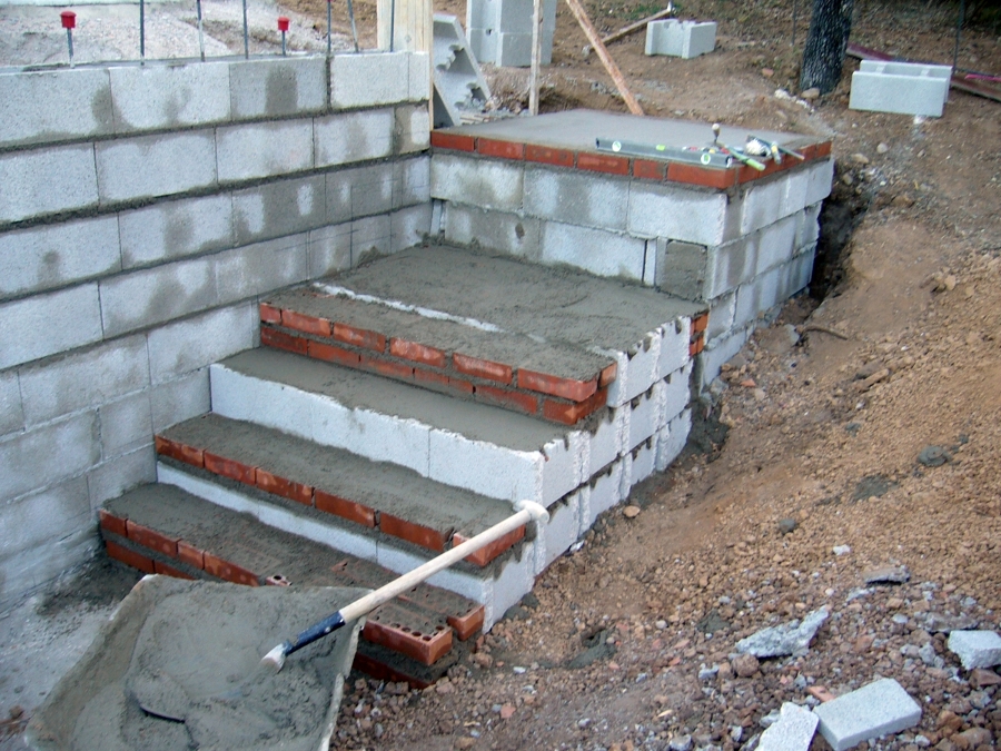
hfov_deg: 52.6
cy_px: 376
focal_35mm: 35
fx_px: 1012
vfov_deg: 40.7
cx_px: 500
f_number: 2.8
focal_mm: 5.8
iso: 80
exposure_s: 1/25
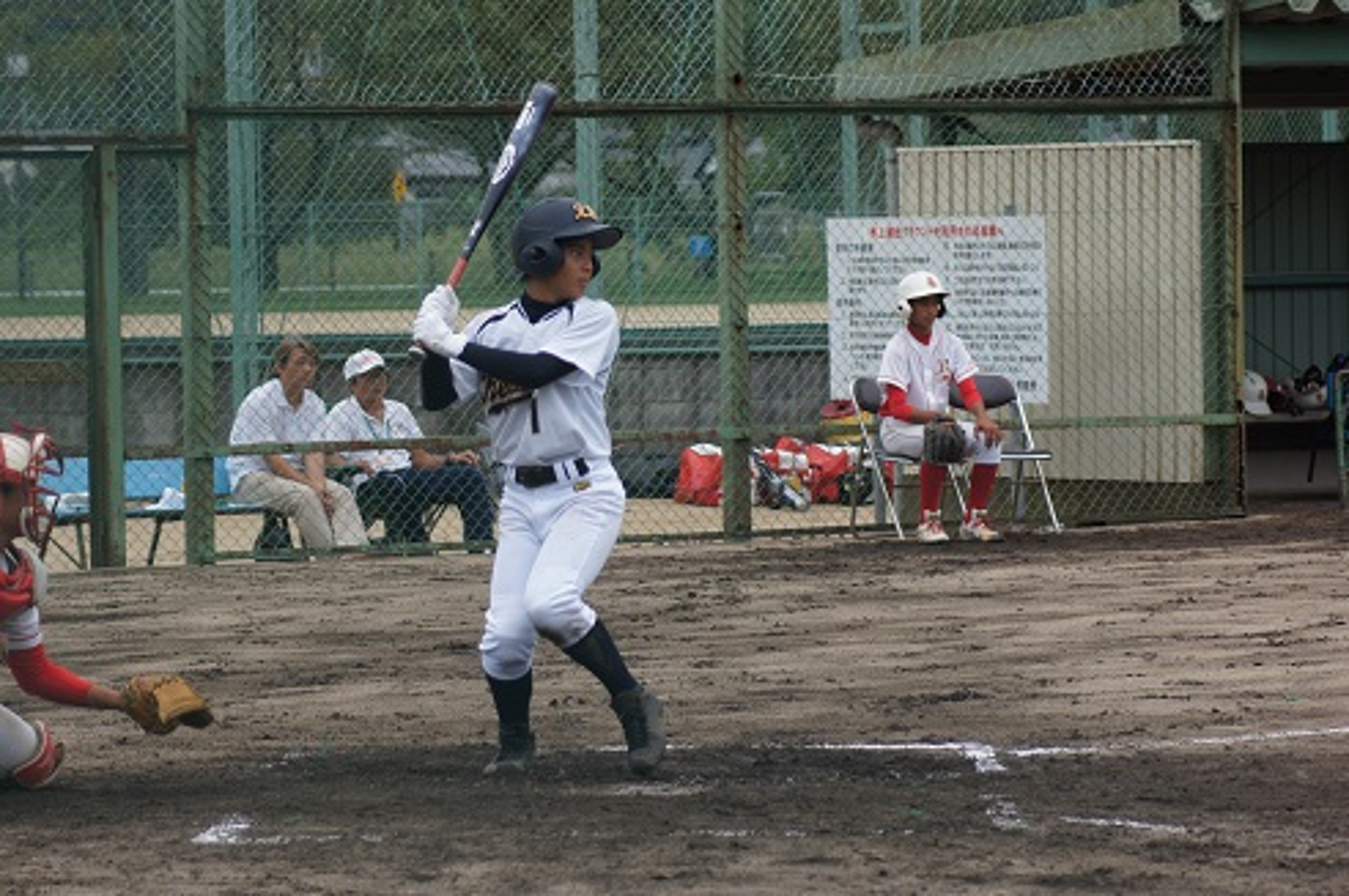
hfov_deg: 10.2
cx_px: 674
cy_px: 448
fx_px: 7580
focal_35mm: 202
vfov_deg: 6.8
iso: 100
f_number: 5.6
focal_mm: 135
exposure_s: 1/250
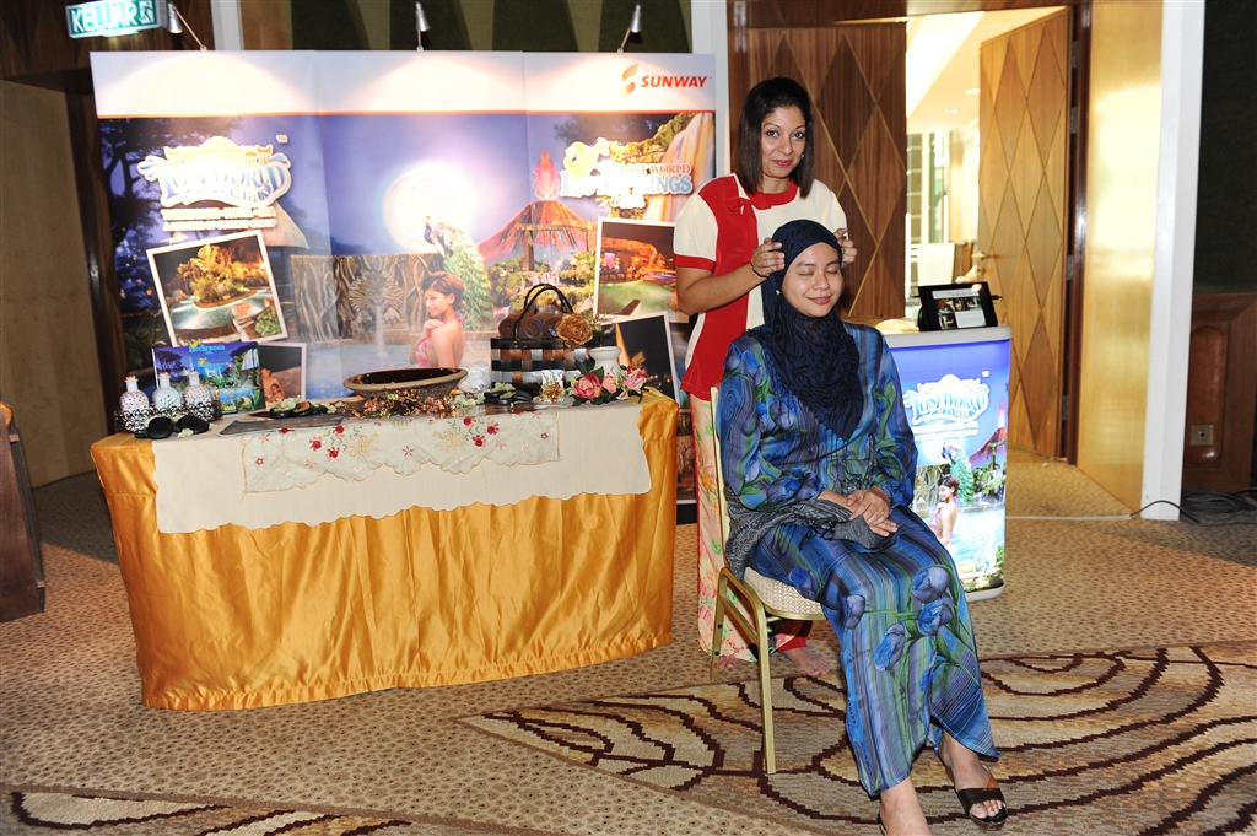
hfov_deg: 67.4
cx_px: 628
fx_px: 942
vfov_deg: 47.9
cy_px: 418
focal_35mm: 27
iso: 1250
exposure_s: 1/80
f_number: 3.5
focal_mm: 27
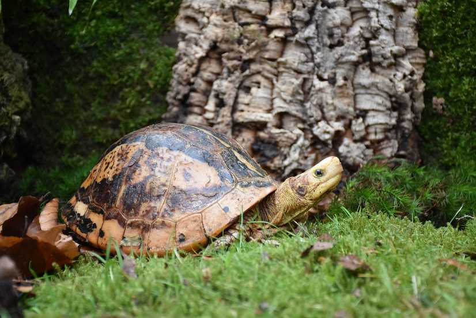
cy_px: 159
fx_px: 1111
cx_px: 238
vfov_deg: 16.3
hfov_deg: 24.2
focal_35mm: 84
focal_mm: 56
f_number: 4.8
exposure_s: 1/60
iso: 800
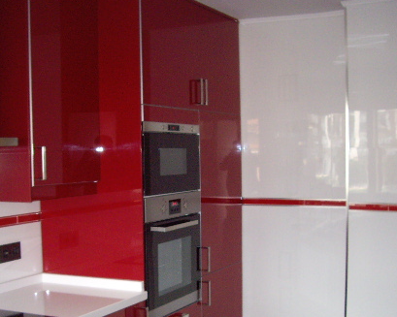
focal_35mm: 58
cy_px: 219
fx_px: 681
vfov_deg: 26.0
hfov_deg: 32.4
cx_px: 171
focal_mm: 6.2
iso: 200
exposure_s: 1/40
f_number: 2.7
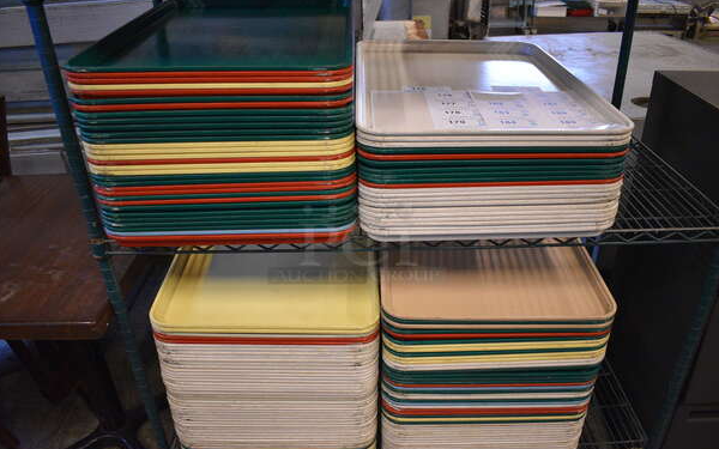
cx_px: 357
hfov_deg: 66.5
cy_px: 242
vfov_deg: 44.5
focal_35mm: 28
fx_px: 549
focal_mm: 18
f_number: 3.5
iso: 3200
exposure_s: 1/125
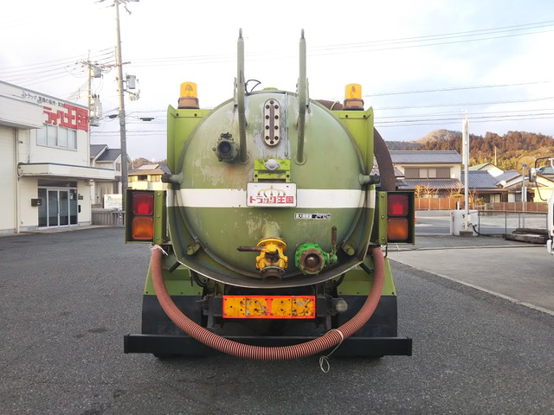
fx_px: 480
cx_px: 277
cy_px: 208
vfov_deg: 46.8
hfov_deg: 60.0
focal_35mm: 30
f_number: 2.2
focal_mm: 4
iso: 50
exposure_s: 1/120
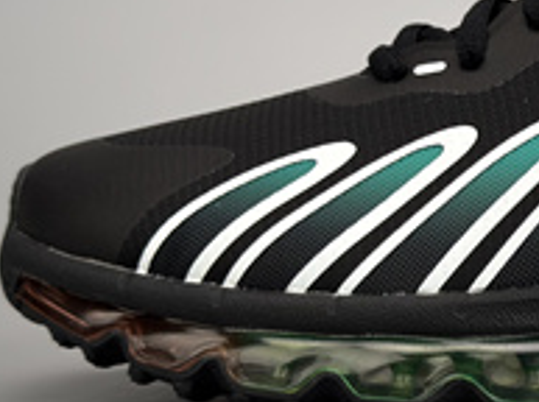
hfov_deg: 16.1
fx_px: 1834
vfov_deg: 12.5
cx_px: 620
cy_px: 183
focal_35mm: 118
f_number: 1.78
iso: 100
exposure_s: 1/538
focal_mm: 6.76
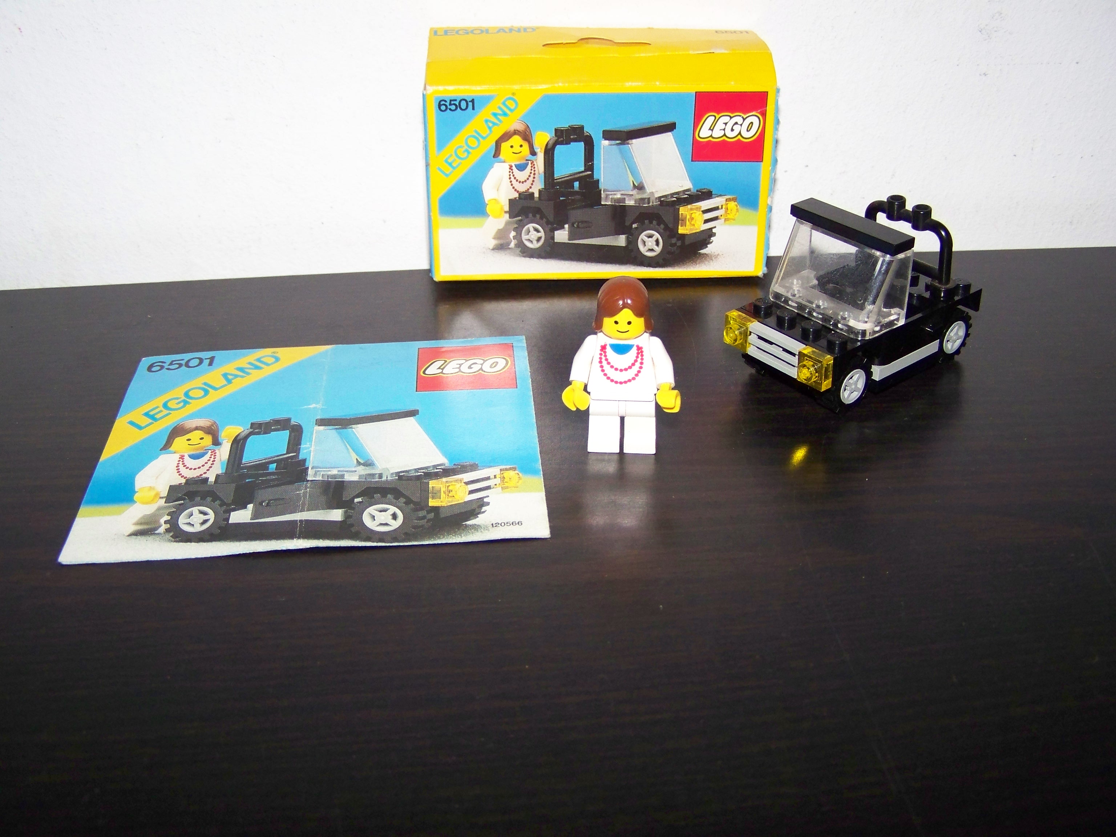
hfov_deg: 49.0
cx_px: 558
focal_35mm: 38
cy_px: 418
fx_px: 1225
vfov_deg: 37.7
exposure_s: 1/30
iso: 200
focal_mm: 6.3
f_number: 2.8
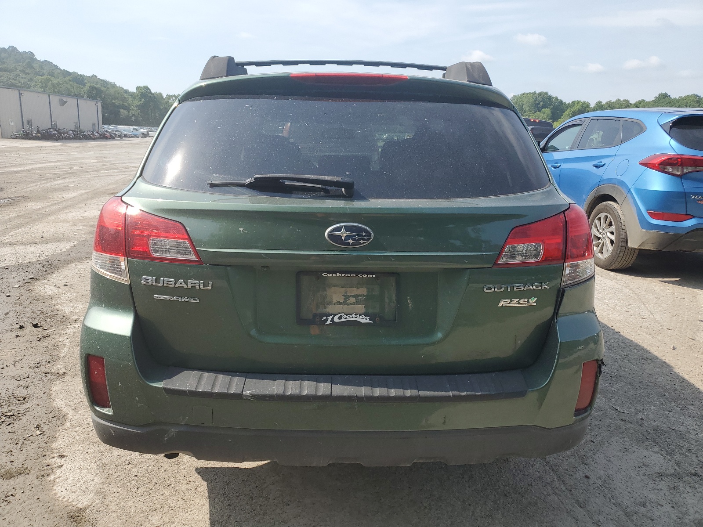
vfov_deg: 53.1
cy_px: 264
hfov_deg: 67.3
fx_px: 528
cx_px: 352
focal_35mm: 26
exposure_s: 1/2000
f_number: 1.5
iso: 50
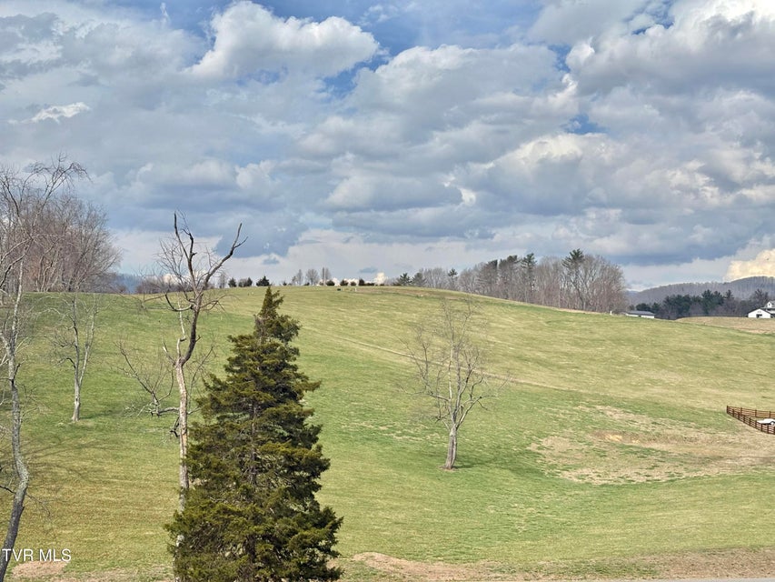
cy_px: 291
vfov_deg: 28.0
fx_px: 1164
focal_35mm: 52
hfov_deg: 36.8
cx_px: 388
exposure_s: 1/3831
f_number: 1.6
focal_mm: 5.96
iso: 32
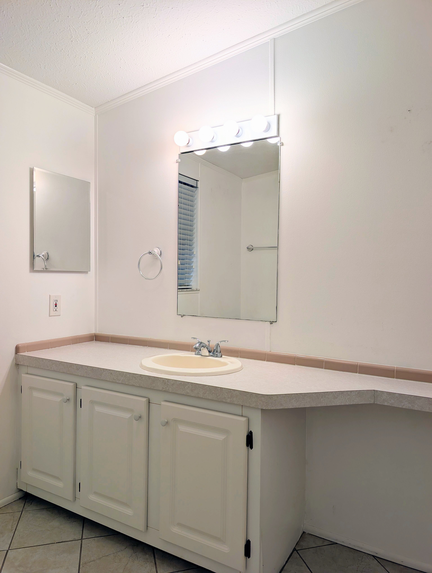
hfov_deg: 56.9
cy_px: 286
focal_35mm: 24
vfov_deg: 71.5
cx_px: 216
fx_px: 398
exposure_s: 1/120
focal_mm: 6.9
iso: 25
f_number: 1.68
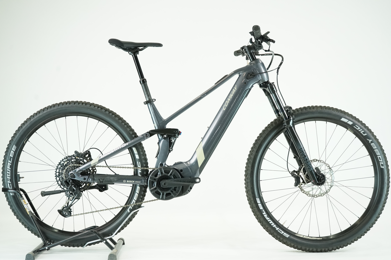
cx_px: 196
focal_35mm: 55
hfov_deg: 36.2
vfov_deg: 24.6
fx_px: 597
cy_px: 130
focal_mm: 55
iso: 2500
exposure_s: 1/200
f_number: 5.6
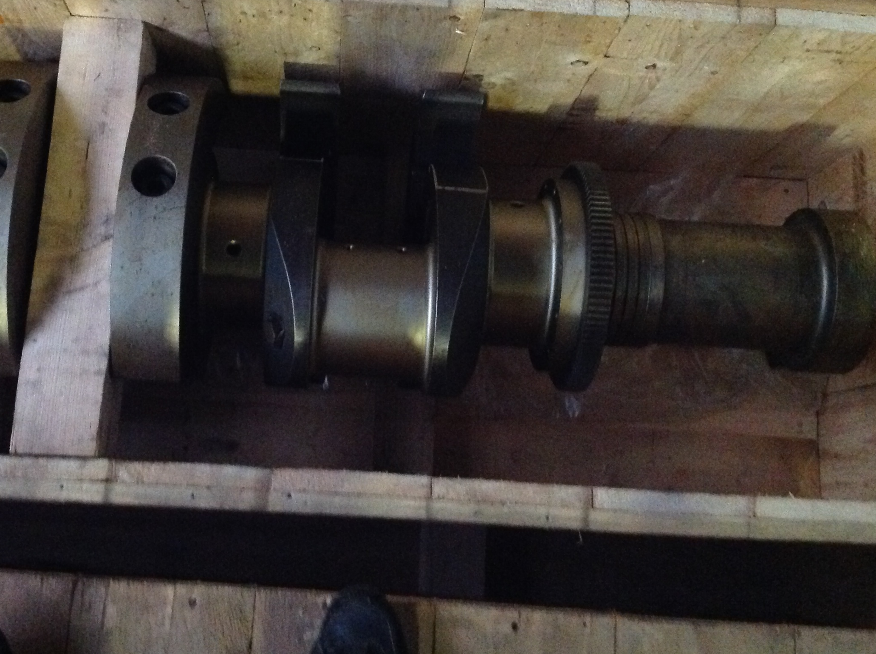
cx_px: 350
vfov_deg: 32.6
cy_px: 248
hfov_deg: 42.8
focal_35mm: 44
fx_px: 1112
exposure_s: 1/17
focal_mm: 4.28
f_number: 2.4
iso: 800
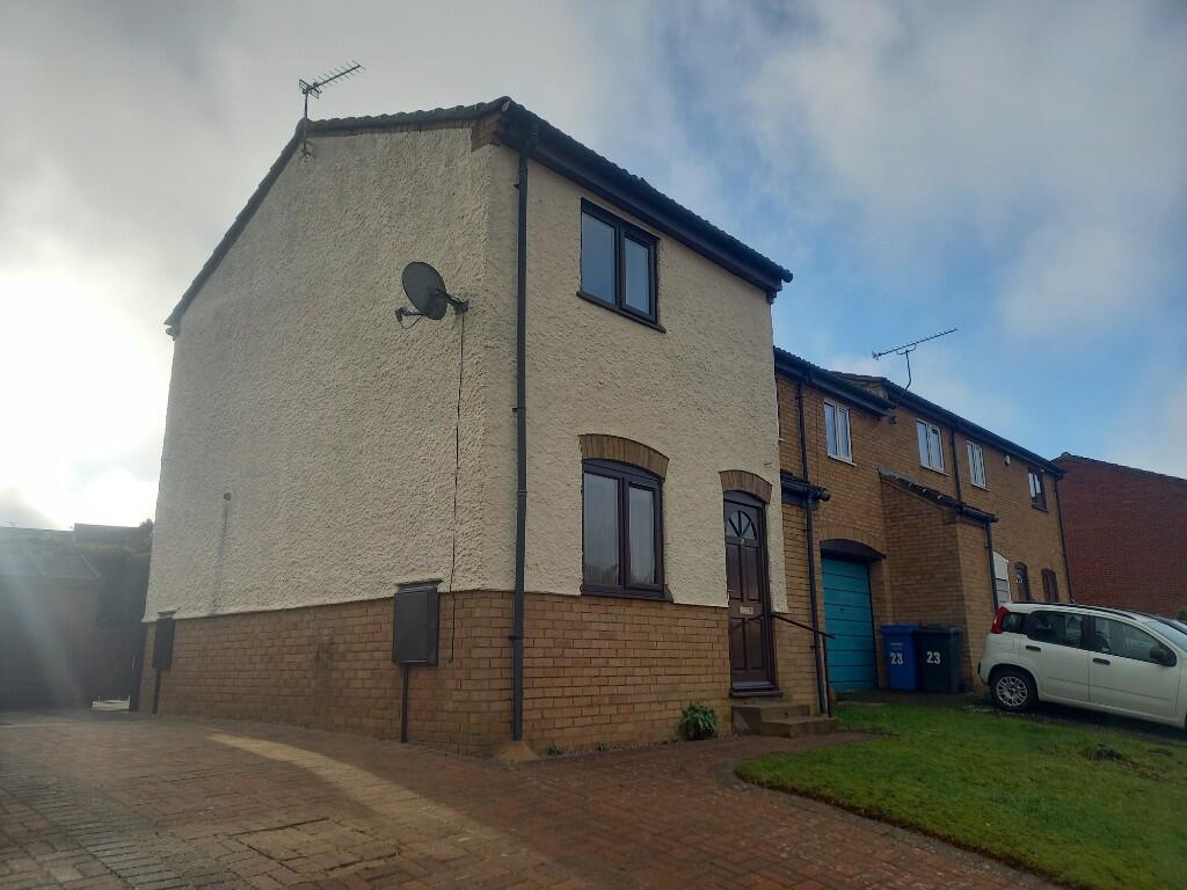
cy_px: 445
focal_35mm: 25
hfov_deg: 69.4
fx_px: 857
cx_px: 594
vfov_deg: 54.9
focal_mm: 4.65
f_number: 1.8
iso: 50
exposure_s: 1/726
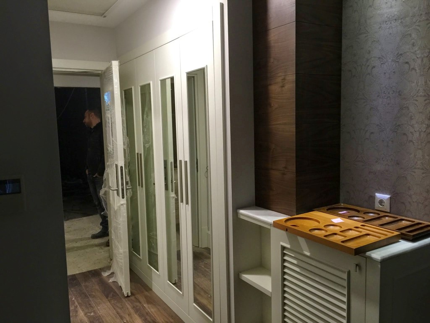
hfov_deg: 61.7
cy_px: 162
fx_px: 360
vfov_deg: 48.2
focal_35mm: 29
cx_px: 215
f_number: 2.2
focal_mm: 4.15
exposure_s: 1/15
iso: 100
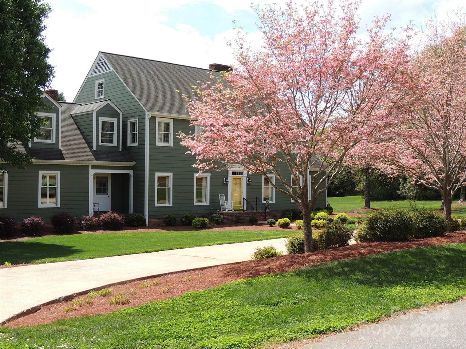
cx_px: 233
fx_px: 579
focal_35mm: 43
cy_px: 174
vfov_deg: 33.6
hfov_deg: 43.9
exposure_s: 1/640
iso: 100
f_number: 3.4
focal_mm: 7.6
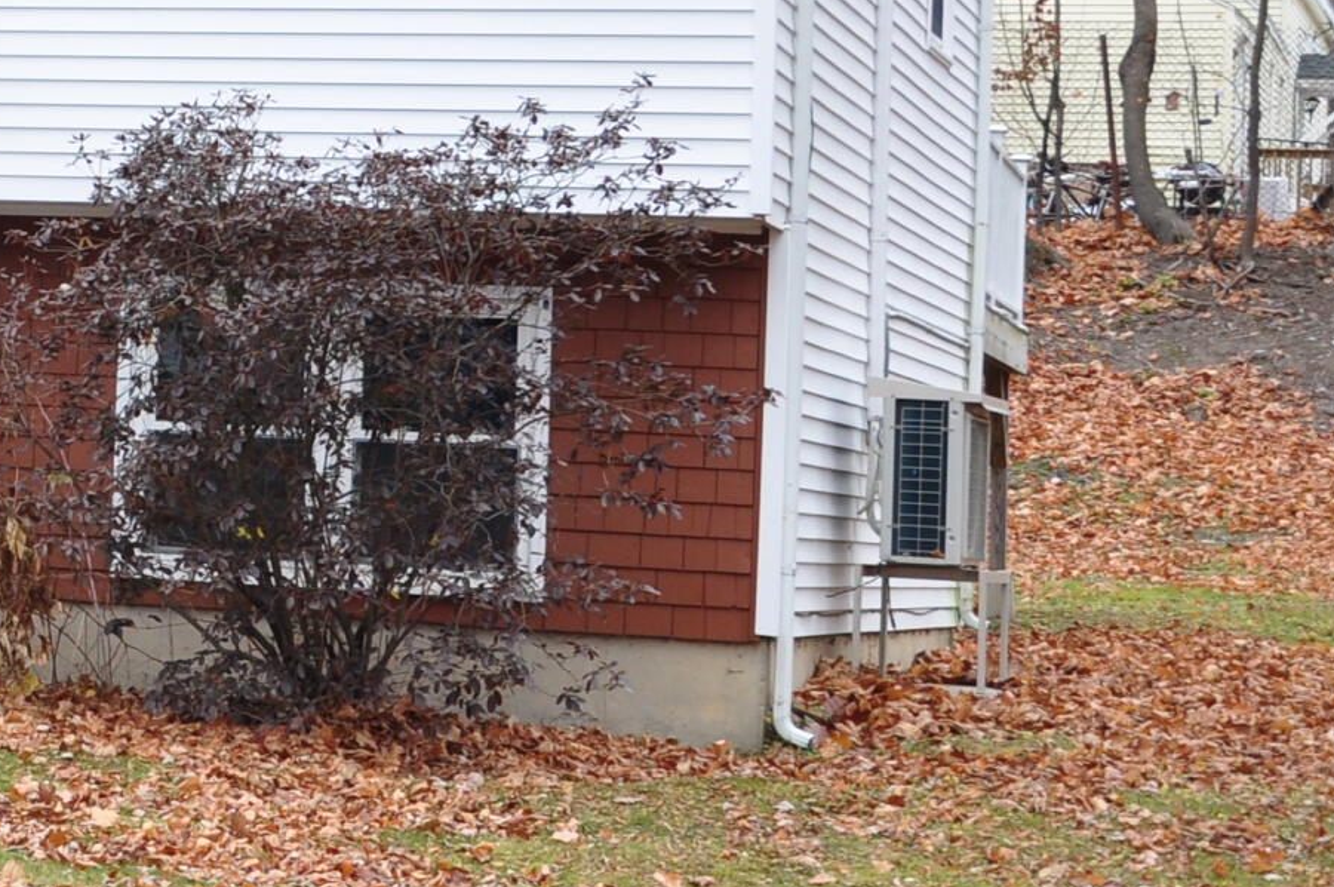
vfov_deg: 11.3
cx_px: -811
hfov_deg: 15.4
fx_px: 4442
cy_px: 142
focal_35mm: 120
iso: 200
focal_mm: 24
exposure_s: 1/100
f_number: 8
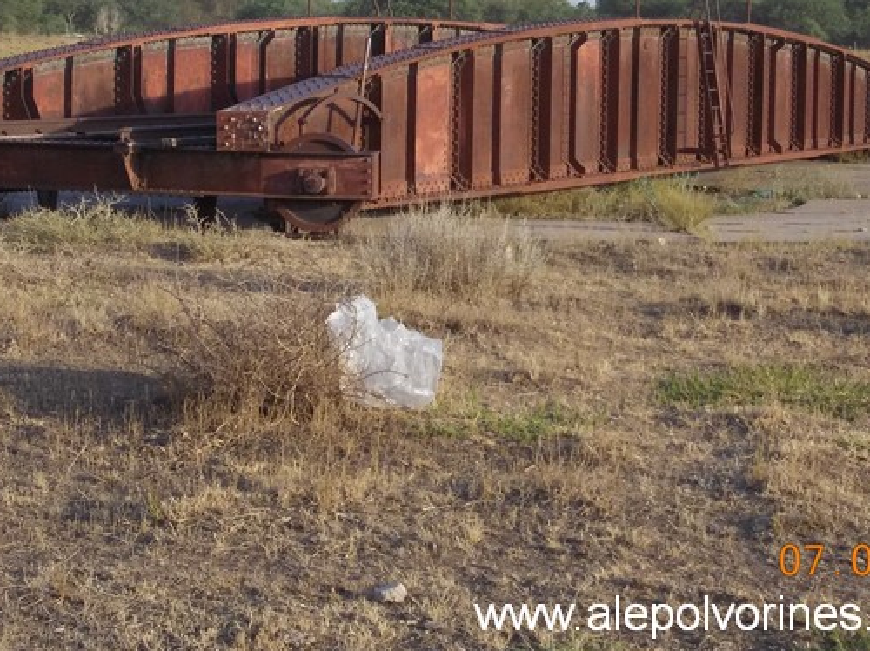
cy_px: 179
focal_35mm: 92
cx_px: 419
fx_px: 2310
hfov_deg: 21.3
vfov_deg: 16.0
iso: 125
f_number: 4
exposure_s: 1/500
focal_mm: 8.5
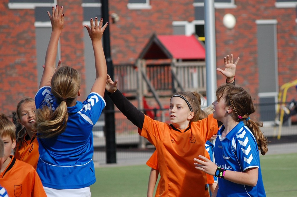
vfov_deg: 7.5
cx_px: 148
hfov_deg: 11.2
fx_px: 1508
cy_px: 98
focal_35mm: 183
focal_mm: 122
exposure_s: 1/1000
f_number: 5
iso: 360
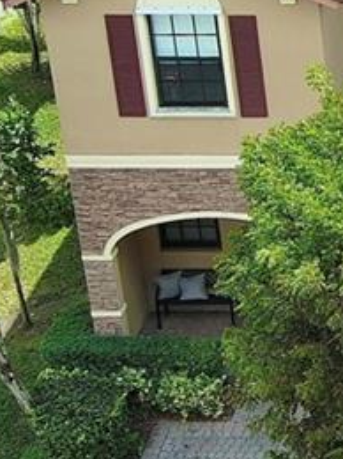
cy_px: 195
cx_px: 824
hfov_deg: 8.0
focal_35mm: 172
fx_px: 2274
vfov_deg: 11.5
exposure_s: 1/780
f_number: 2.8
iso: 100
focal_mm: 10.57
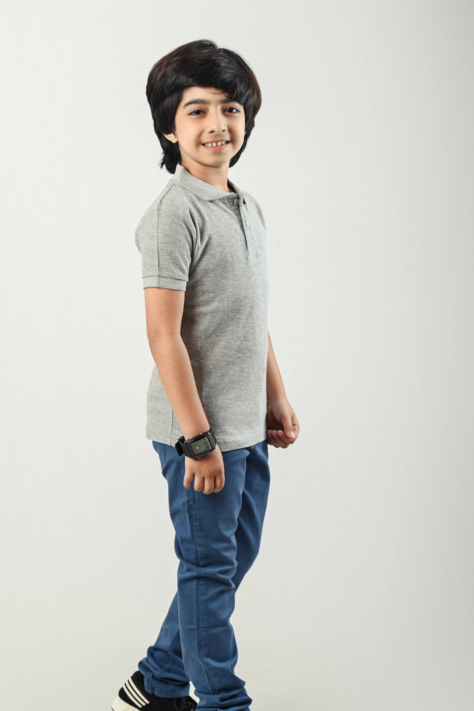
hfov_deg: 12.5
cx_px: 219
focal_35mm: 110
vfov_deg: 18.6
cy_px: 386
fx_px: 2172
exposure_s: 1/200
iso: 160
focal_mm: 90
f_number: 4.5
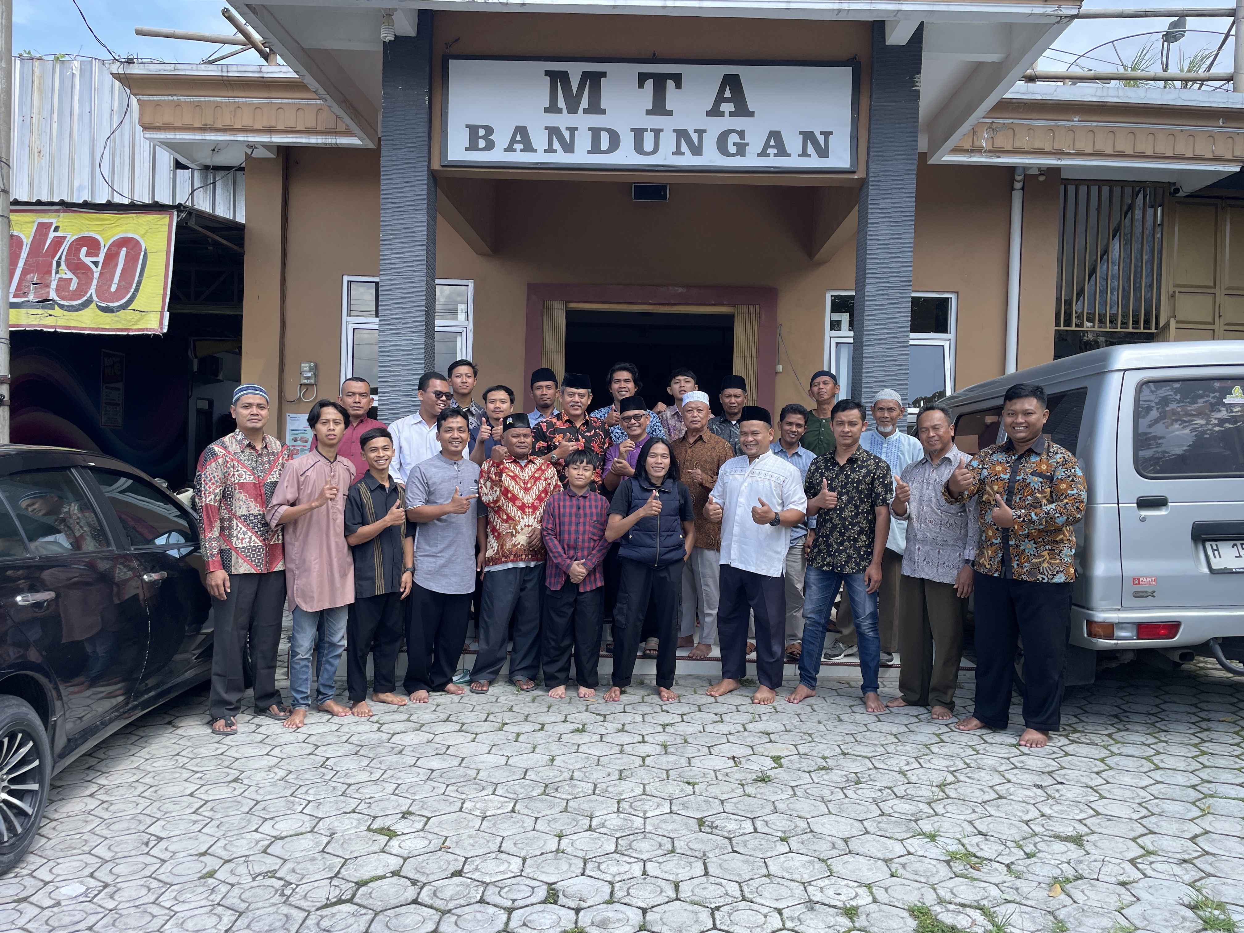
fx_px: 934
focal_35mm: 26
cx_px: 622
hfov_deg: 67.3
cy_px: 466
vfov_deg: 53.1
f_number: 1.6
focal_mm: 4.2
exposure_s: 1/739
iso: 32
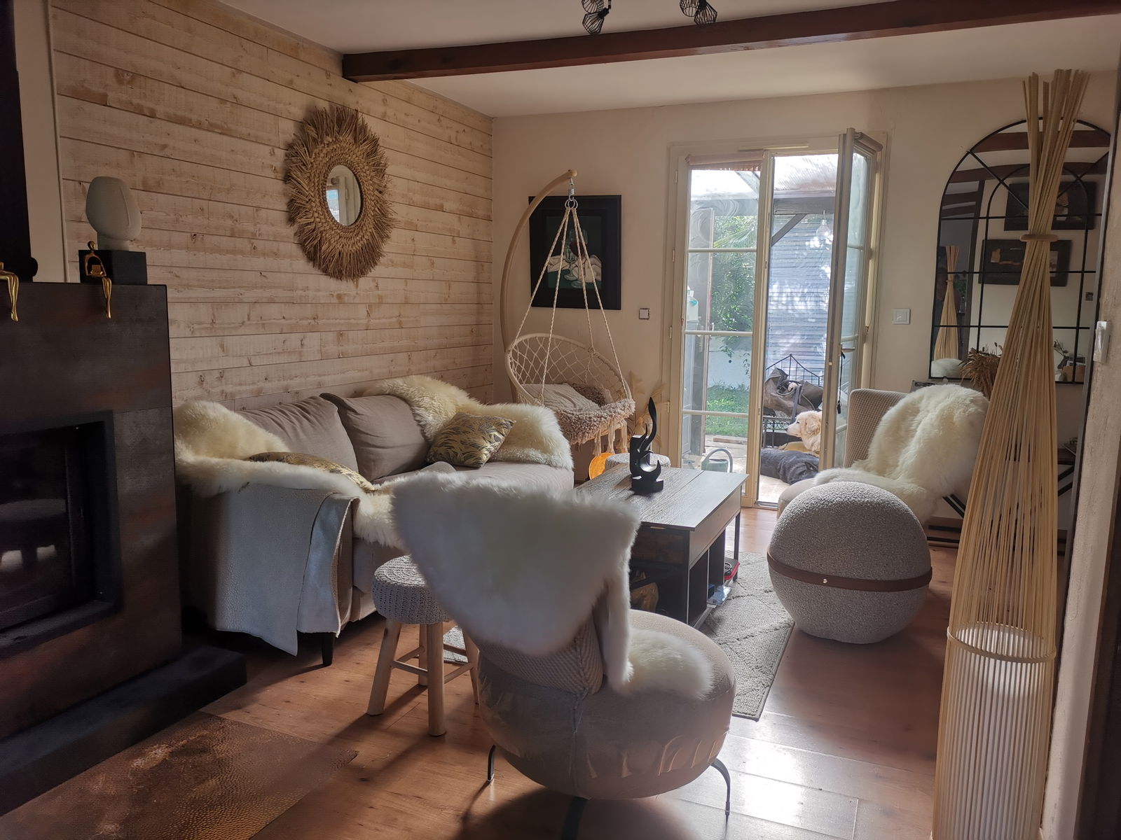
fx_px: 874
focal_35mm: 27
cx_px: 560
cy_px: 420
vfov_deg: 51.4
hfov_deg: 65.3
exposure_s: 1/130
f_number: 1.8
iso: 50
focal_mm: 5.58
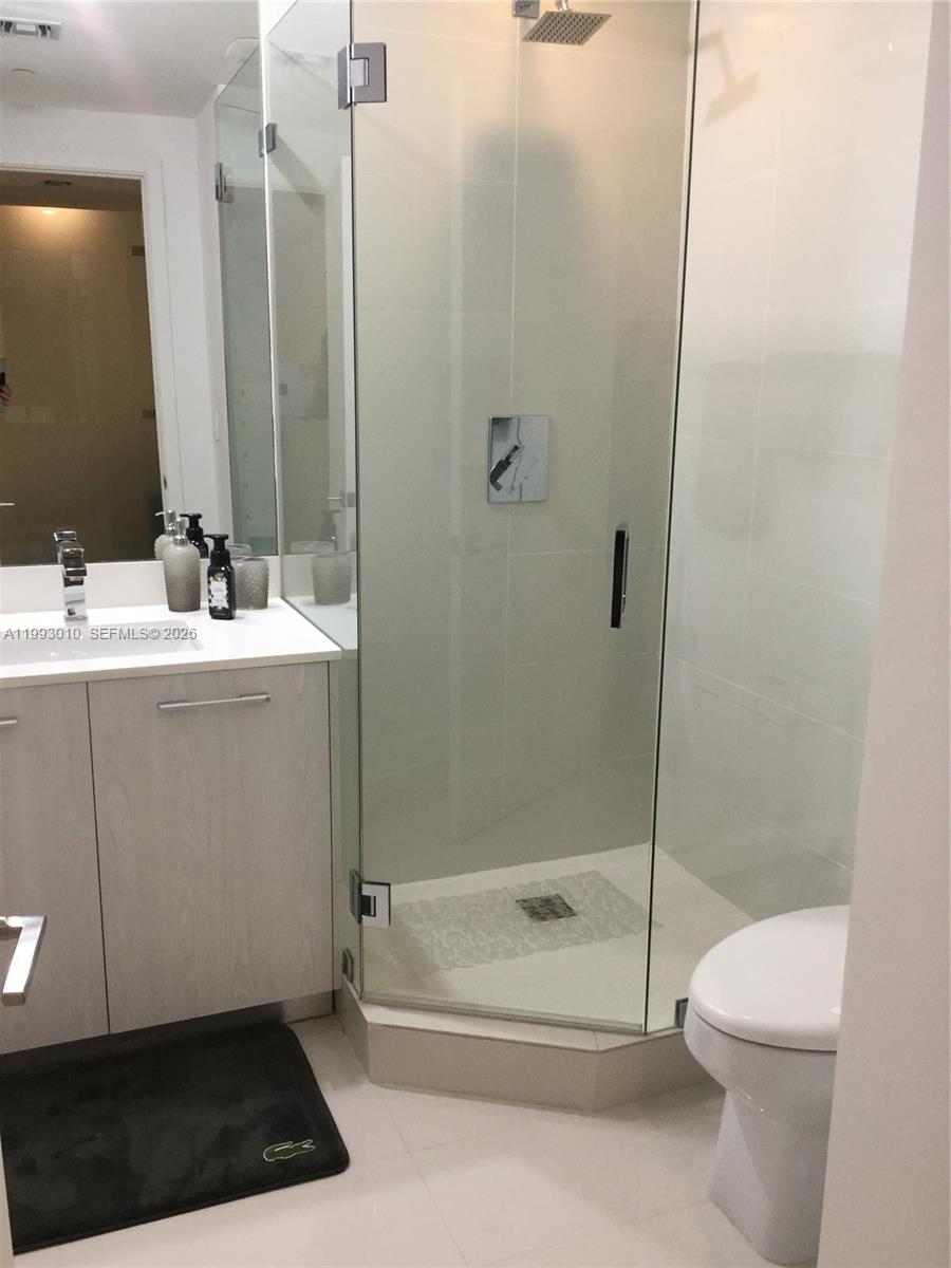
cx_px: 476
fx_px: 1136
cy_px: 634
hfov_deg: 45.4
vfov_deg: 58.4
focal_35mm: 31
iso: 80
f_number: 2.4
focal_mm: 3.3
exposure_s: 1/30
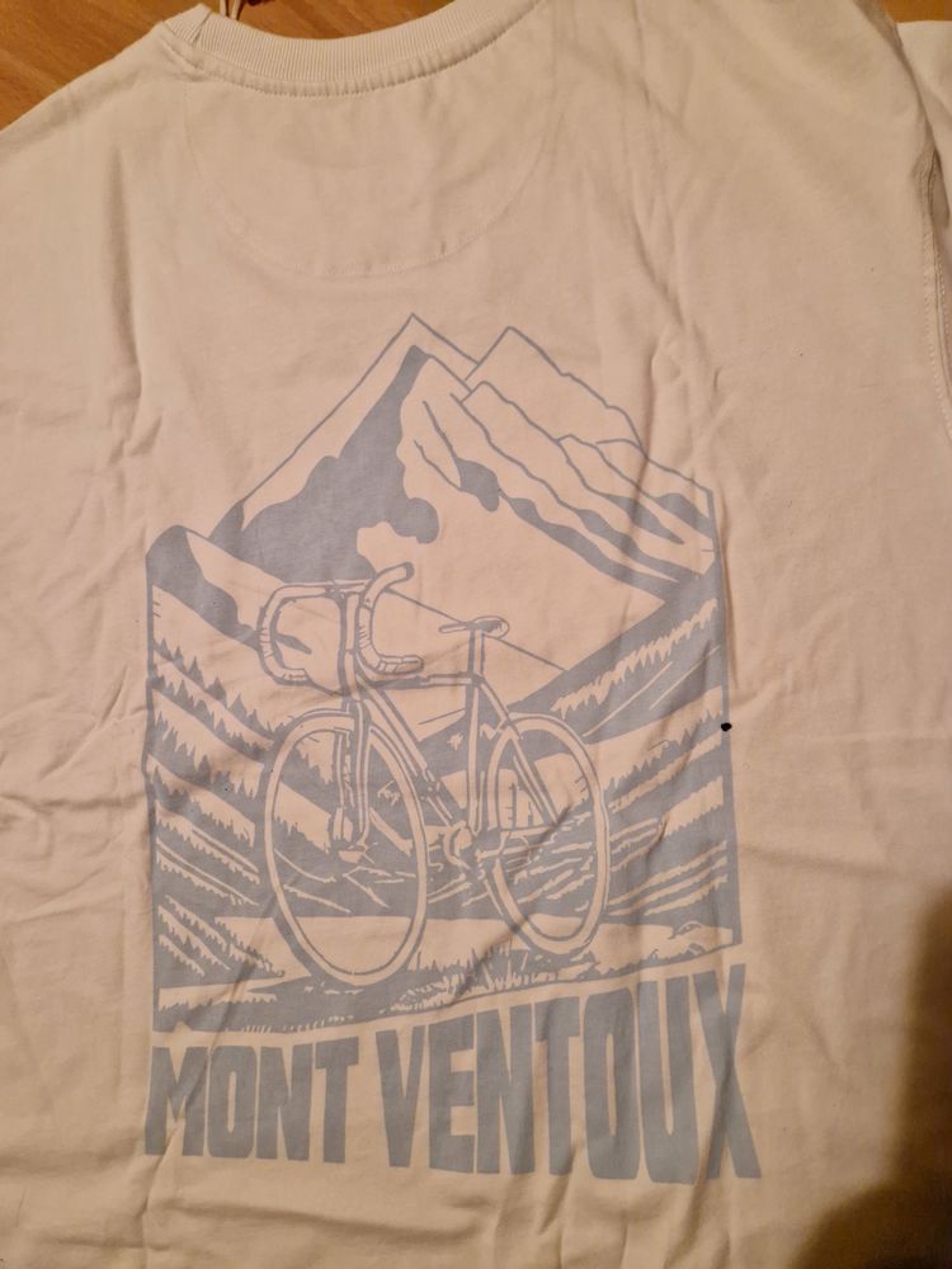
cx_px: 476
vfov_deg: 73.9
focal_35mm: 23
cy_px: 634
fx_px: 843
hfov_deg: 58.9
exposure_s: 1/100
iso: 1000
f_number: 1.8
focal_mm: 5.4
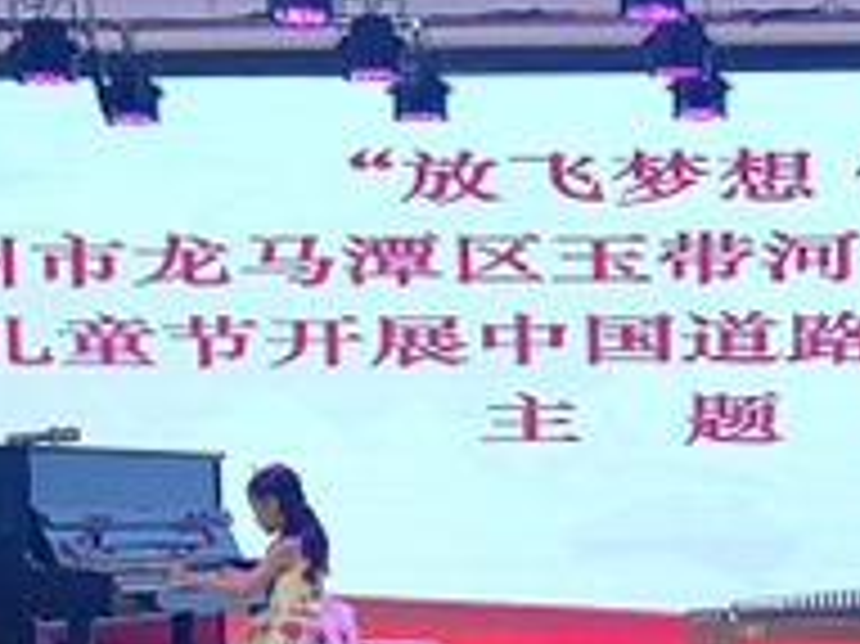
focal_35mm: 104
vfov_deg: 13.6
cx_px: 846
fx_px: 2582
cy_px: 878
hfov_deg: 18.5
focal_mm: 3.95
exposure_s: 1/120
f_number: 1.6
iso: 50
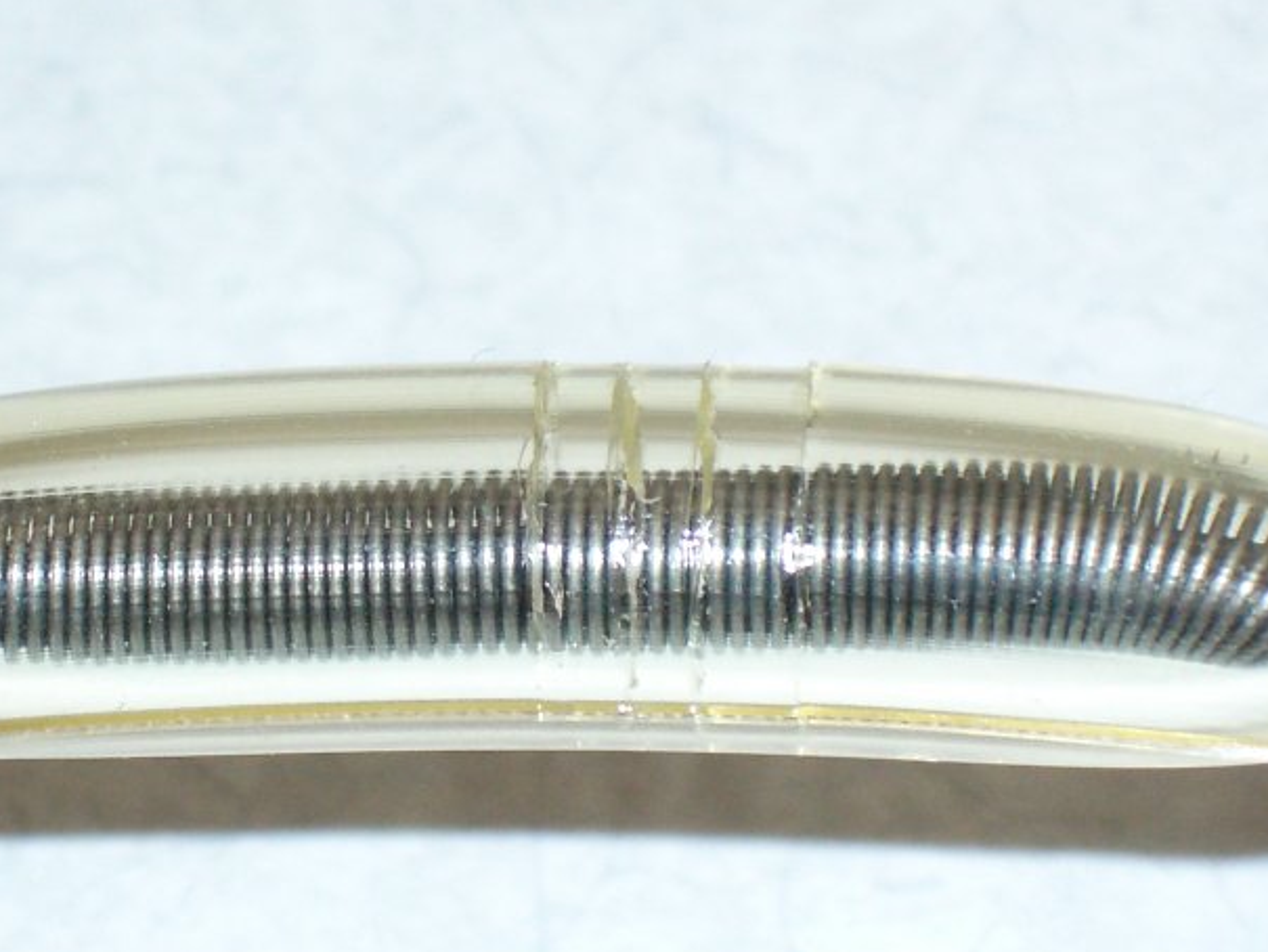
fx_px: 8134
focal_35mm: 222
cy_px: 547
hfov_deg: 8.9
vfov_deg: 6.7
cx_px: 583
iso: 200
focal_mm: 17.4
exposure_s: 1/60
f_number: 4.8
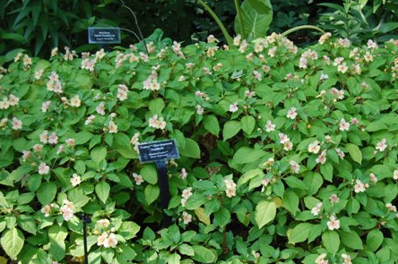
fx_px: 836
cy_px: 189
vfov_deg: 17.9
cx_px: 268
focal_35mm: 76
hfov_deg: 26.6
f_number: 6.3
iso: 200
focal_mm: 35
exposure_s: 1/160
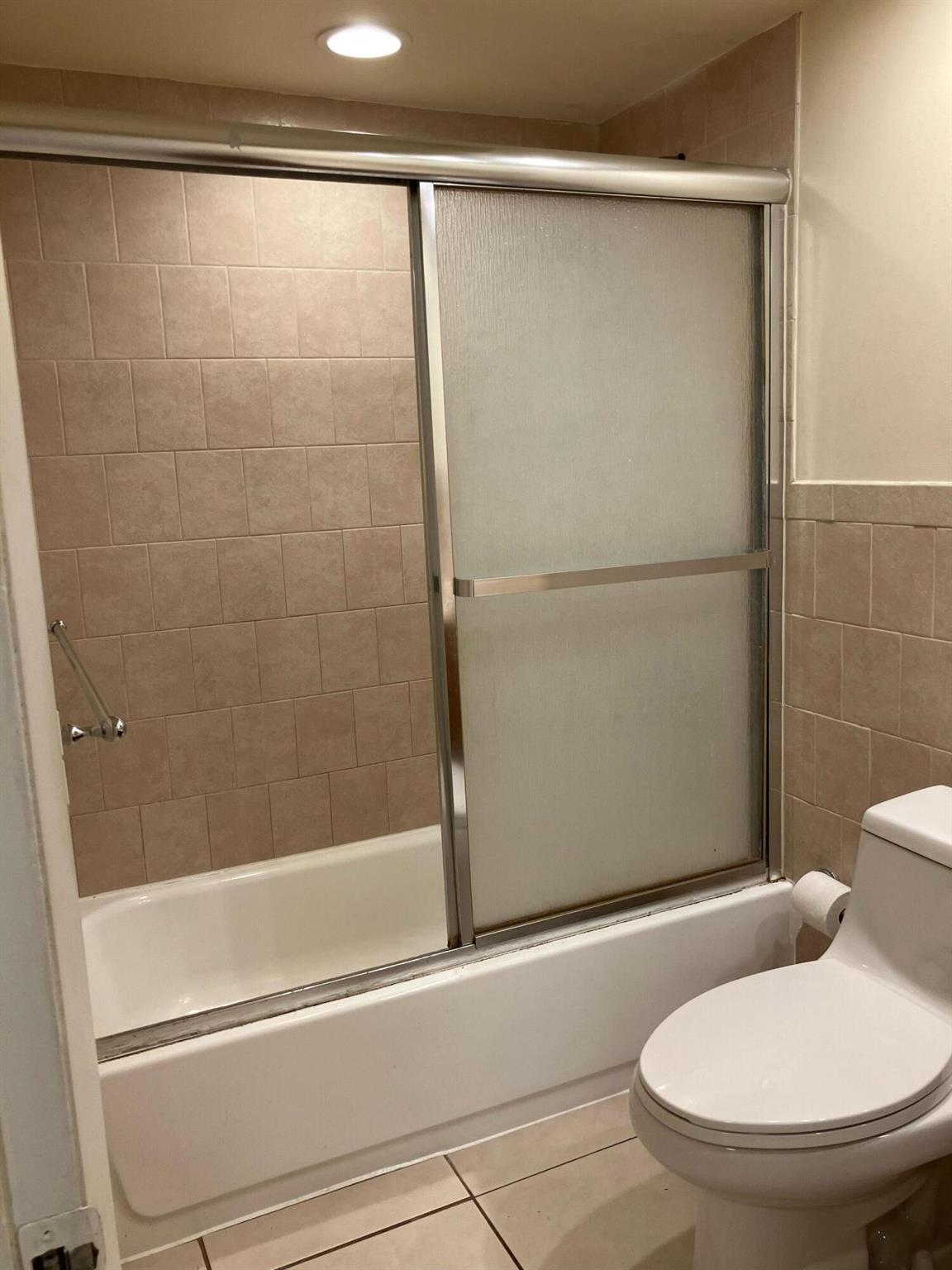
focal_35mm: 28
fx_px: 1027
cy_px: 635
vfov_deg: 63.4
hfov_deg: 49.7
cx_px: 476
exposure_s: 1/60
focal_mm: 3.99
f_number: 1.8
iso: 50
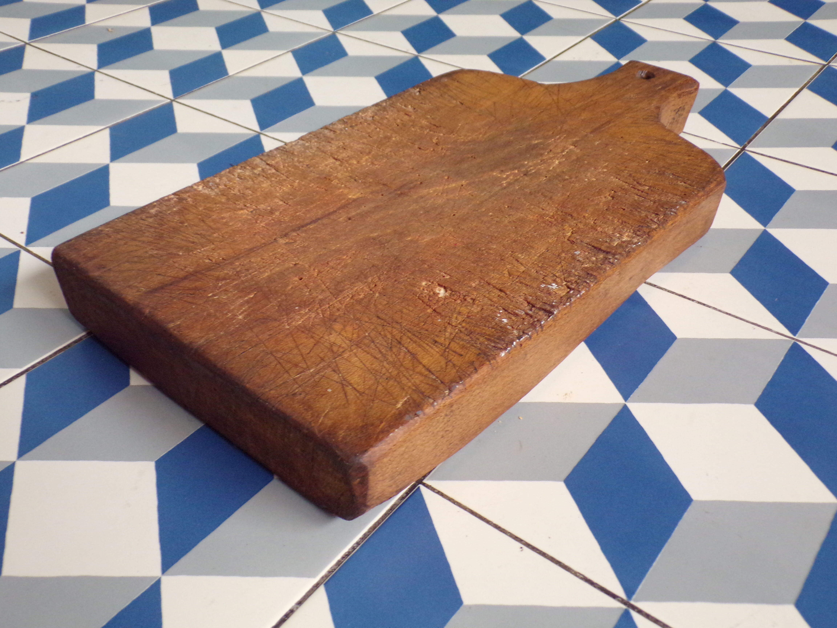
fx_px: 774
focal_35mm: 32
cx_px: 418
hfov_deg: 56.8
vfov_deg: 44.2
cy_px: 314
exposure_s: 1/17
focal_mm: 5.8
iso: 384
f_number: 3.2
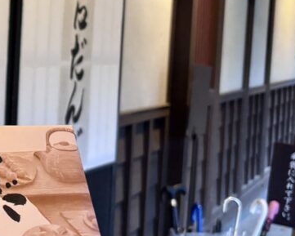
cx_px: -33
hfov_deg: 24.5
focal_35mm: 72
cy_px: 67
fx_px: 629
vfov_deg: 21.1
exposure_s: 1/33
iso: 400
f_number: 1.6
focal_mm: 5.96
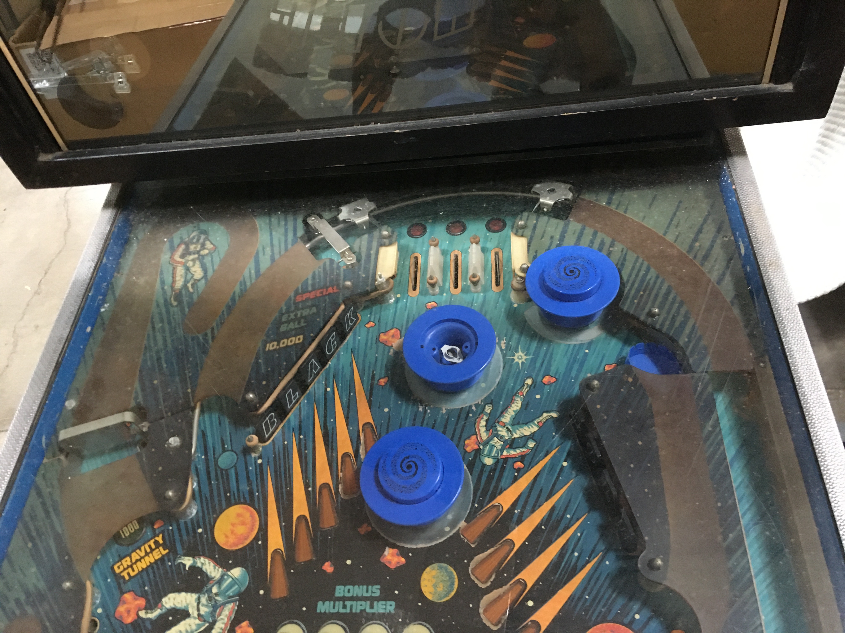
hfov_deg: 61.7
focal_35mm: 29
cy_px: 316
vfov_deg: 48.2
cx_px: 422
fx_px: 708
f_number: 2.2
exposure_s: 1/15
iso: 250
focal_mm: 4.15
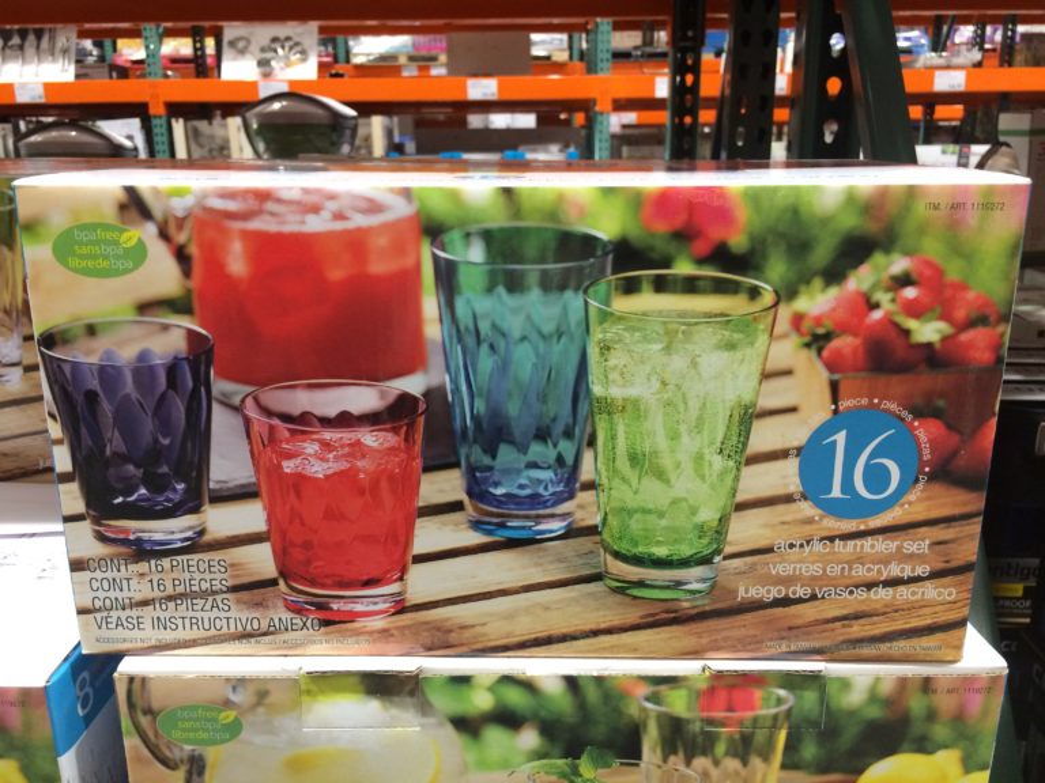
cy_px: 392
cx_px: 522
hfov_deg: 61.7
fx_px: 875
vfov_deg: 48.2
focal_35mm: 29
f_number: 2.2
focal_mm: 4.15
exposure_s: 1/33
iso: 160
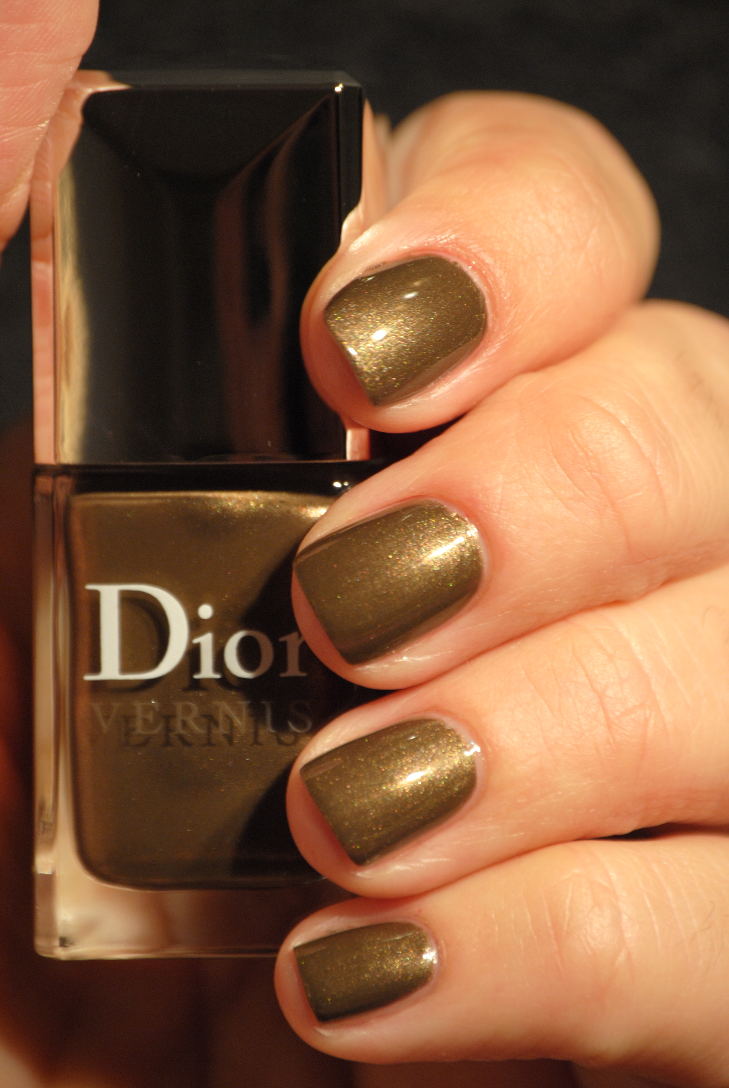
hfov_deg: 4.6
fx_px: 9086
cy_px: 544
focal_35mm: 300
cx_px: 364
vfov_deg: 6.9
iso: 400
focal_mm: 200
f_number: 5.6
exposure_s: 1/40
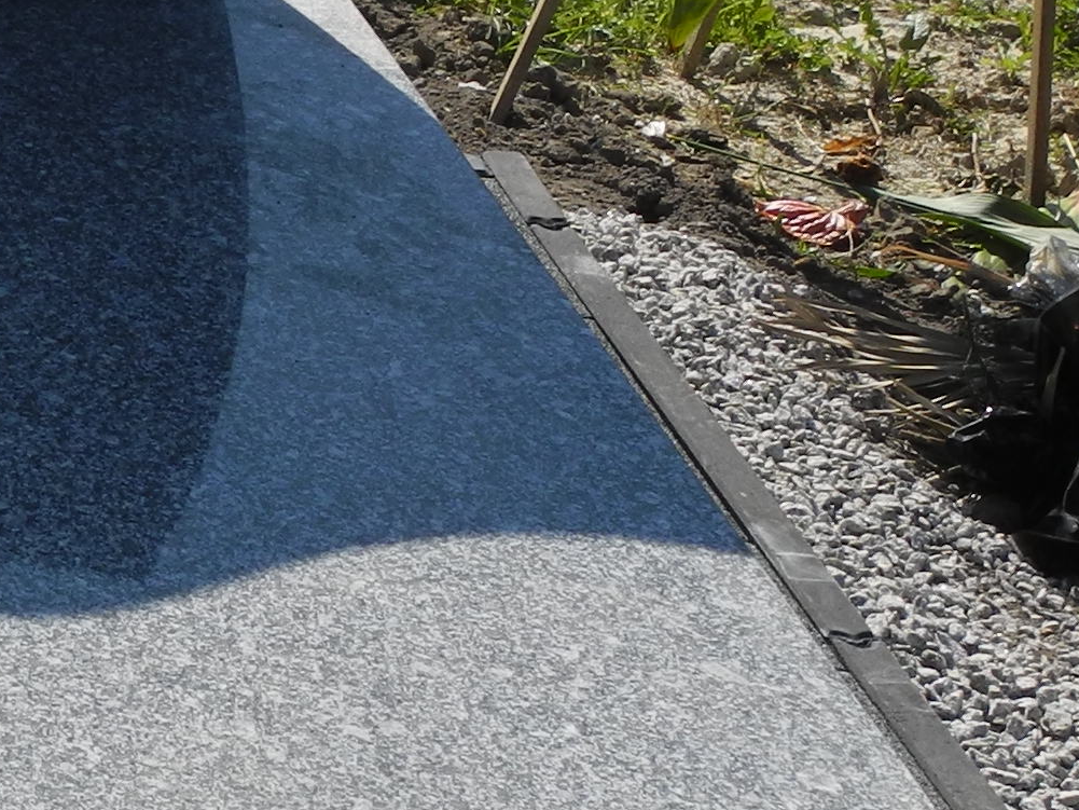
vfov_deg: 14.5
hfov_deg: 18.1
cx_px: -291
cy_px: 490
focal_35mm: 102
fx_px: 3180
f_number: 4.5
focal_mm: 6
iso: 100
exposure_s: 1/800
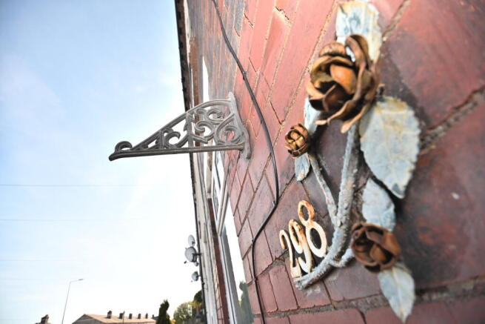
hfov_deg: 96.7
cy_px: 162
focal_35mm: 16
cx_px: 242
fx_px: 216
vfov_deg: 73.8
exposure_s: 1/250
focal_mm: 16
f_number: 5.6
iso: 100
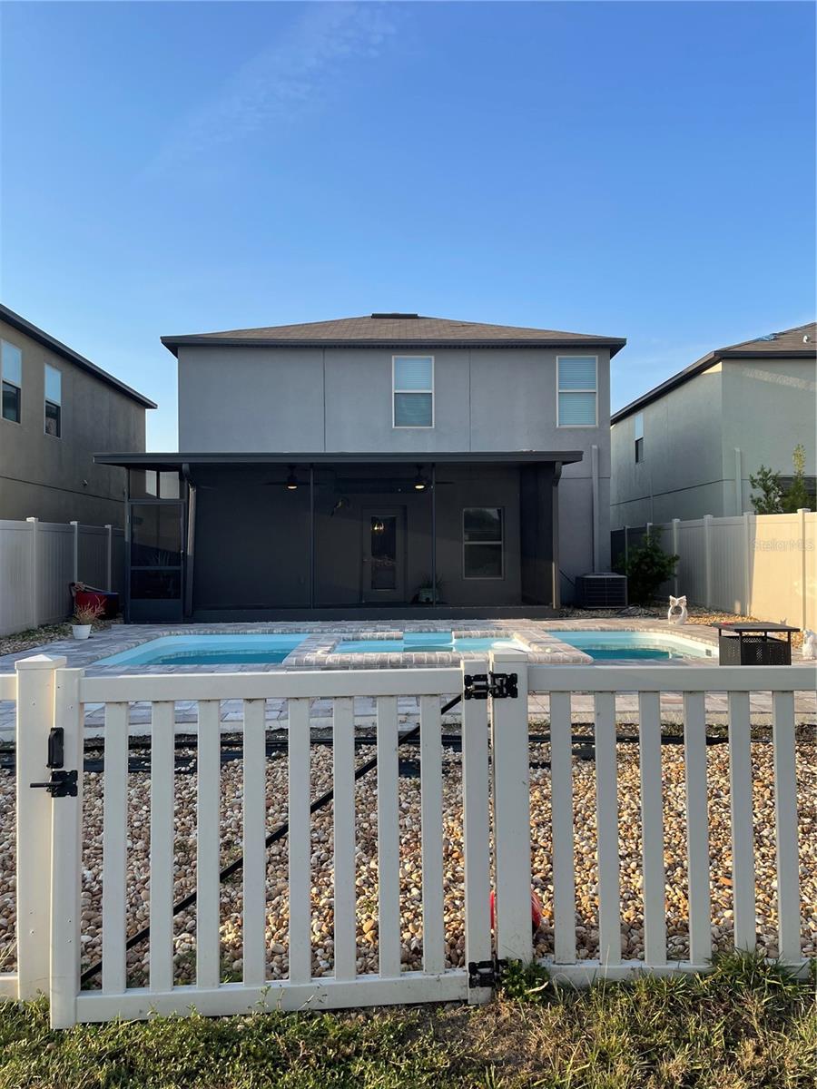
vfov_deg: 67.3
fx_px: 818
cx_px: 408
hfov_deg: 53.1
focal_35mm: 26
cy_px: 544
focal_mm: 4.2
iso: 32
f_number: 1.6
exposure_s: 1/1453
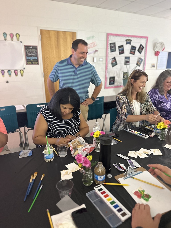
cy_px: 114
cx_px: 86
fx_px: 158
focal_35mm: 24
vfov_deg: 71.6
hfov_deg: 56.8
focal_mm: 6.86
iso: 1000
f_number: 1.78
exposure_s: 1/60
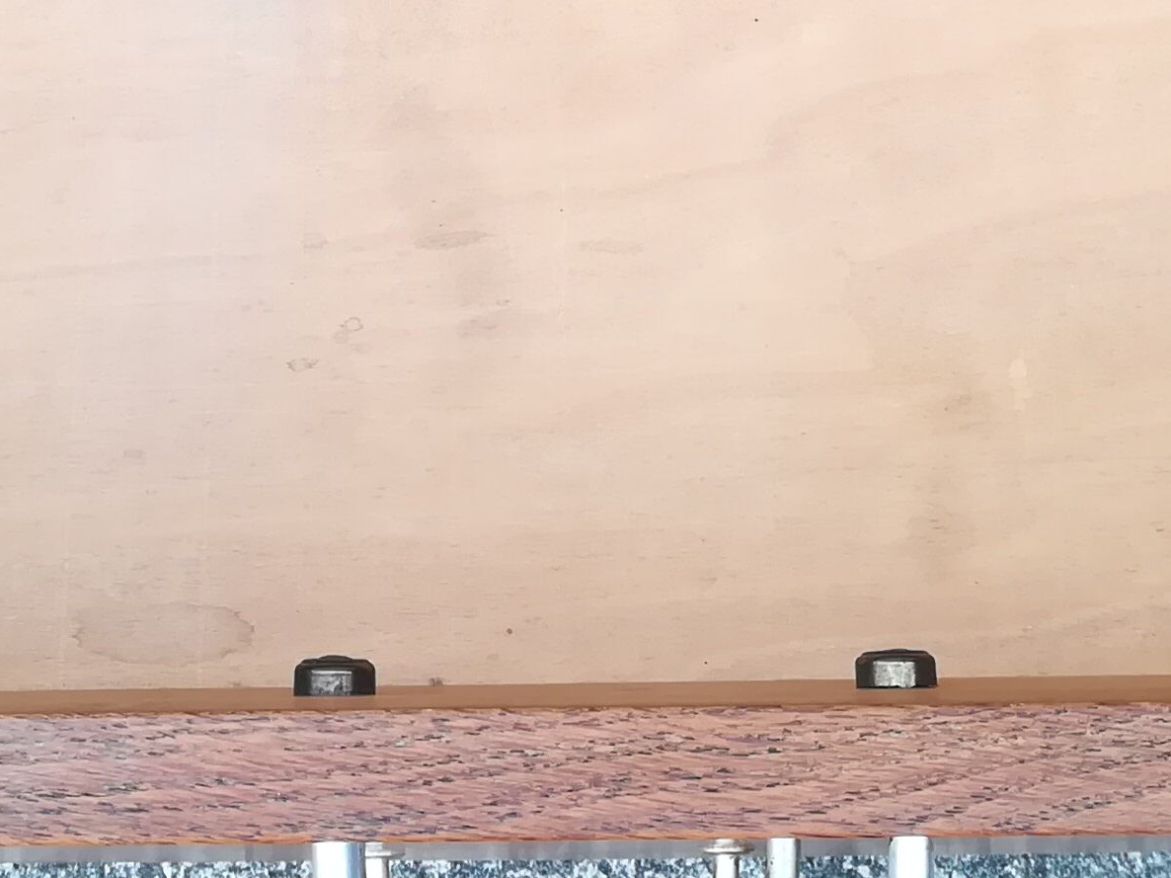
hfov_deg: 22.5
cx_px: 533
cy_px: -356
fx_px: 2942
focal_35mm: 87
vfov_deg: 15.9
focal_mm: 3.83
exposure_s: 1/120
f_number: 2.2
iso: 50
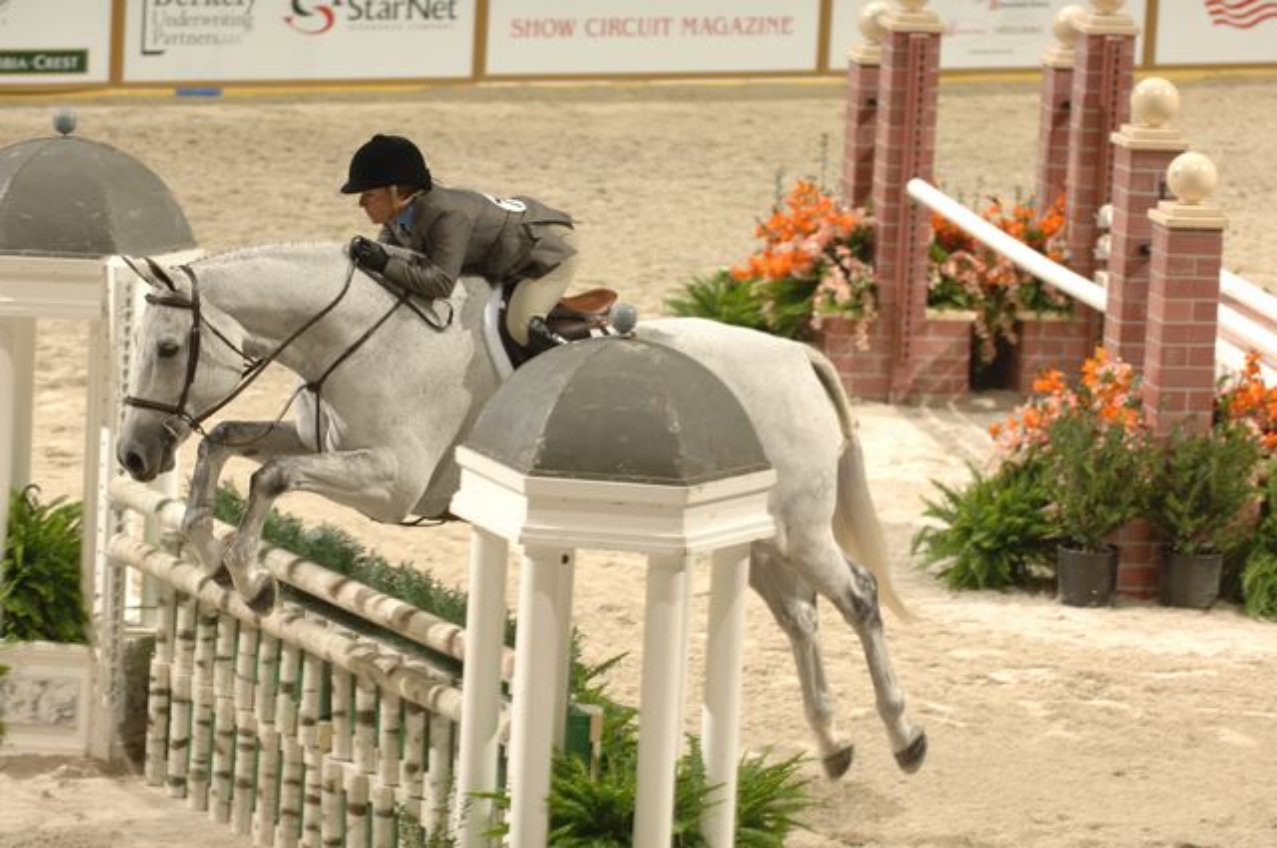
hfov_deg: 10.6
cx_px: 638
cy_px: 424
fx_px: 6908
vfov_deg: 7.0
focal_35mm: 195
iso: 250
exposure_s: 1/250
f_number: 4.5
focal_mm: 130
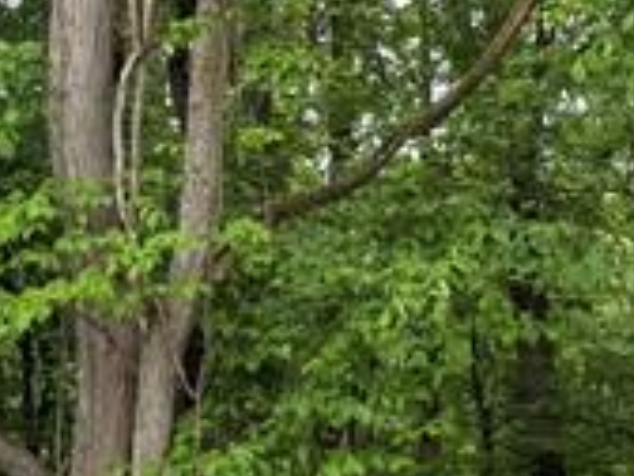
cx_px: 566
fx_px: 2674
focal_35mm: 146
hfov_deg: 13.4
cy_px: -4
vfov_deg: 10.1
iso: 100
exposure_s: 1/858
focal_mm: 6.76
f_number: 1.78
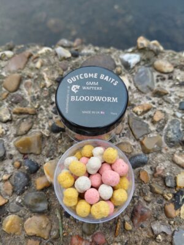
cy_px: 122
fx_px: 177
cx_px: 92
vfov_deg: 69.4
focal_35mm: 25
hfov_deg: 54.9
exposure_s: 1/239
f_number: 1.8
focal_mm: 4.69
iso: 50
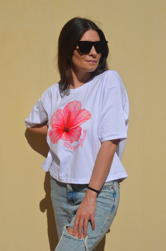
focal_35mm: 75
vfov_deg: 27.0
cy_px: 126
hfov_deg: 18.1
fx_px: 521
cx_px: 83
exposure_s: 1/400
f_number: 10
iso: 100
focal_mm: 50
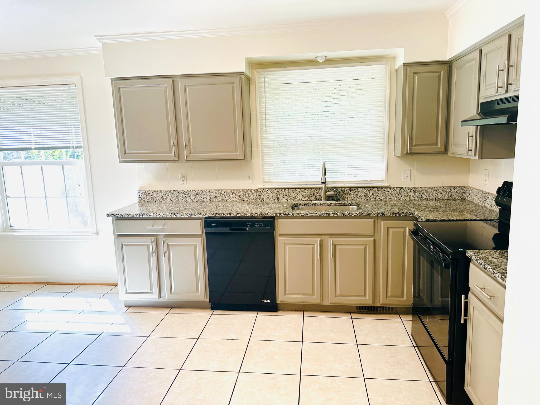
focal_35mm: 24
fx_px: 374
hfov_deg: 71.6
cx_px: 270
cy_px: 202
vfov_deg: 56.8
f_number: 1.78
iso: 100
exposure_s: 1/120
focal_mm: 6.86
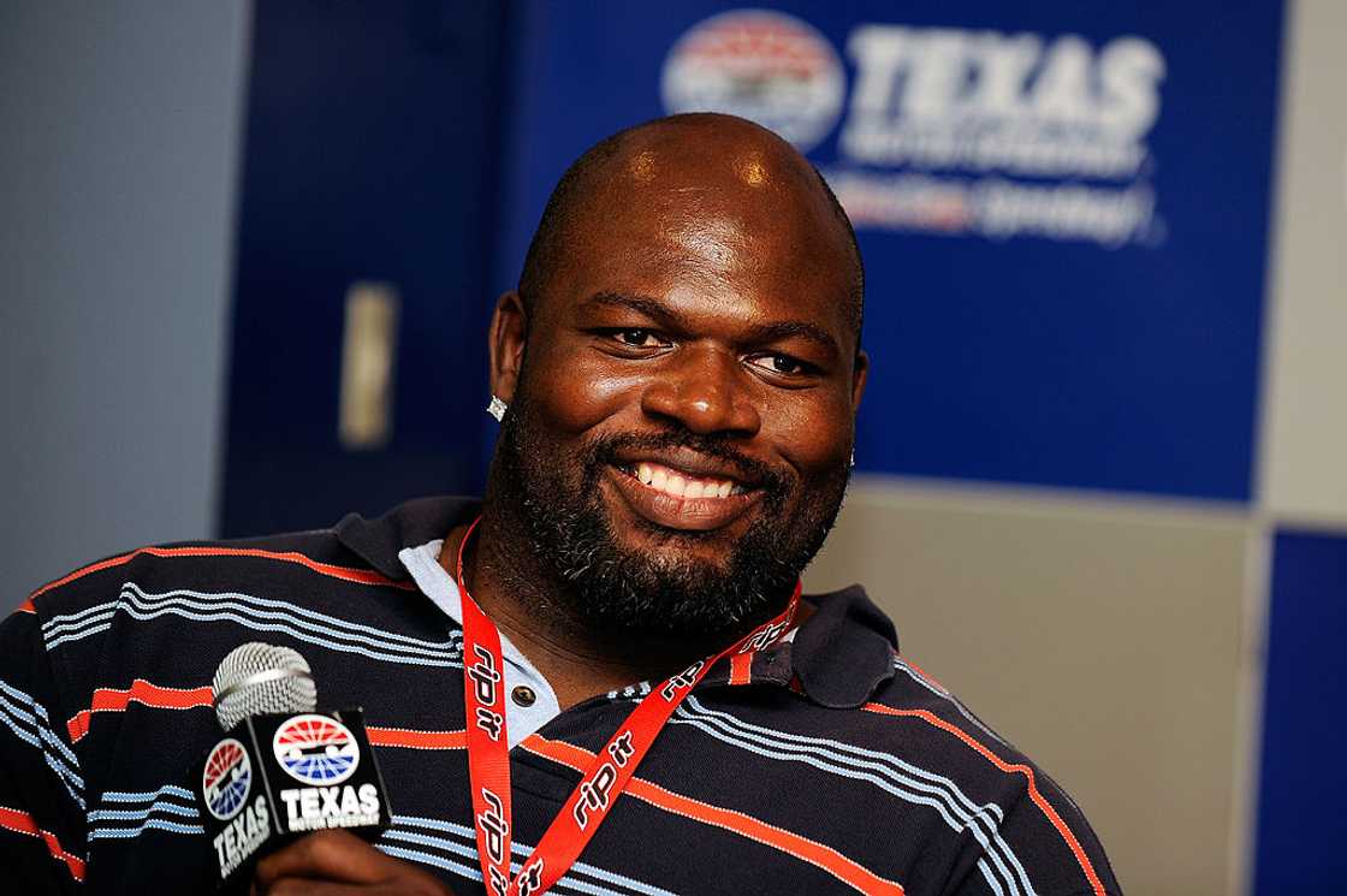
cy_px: 448
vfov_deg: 9.8
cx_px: 674
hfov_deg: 14.7
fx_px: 5234
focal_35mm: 140
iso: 400
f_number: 2.8
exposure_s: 1/250
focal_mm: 140
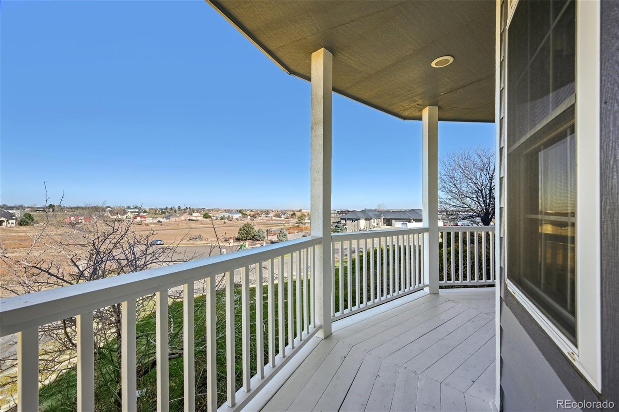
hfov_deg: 104.3
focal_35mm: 14
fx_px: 241
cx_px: 310
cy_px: 206
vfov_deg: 81.2
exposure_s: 1/80
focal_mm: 14
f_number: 8
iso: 64
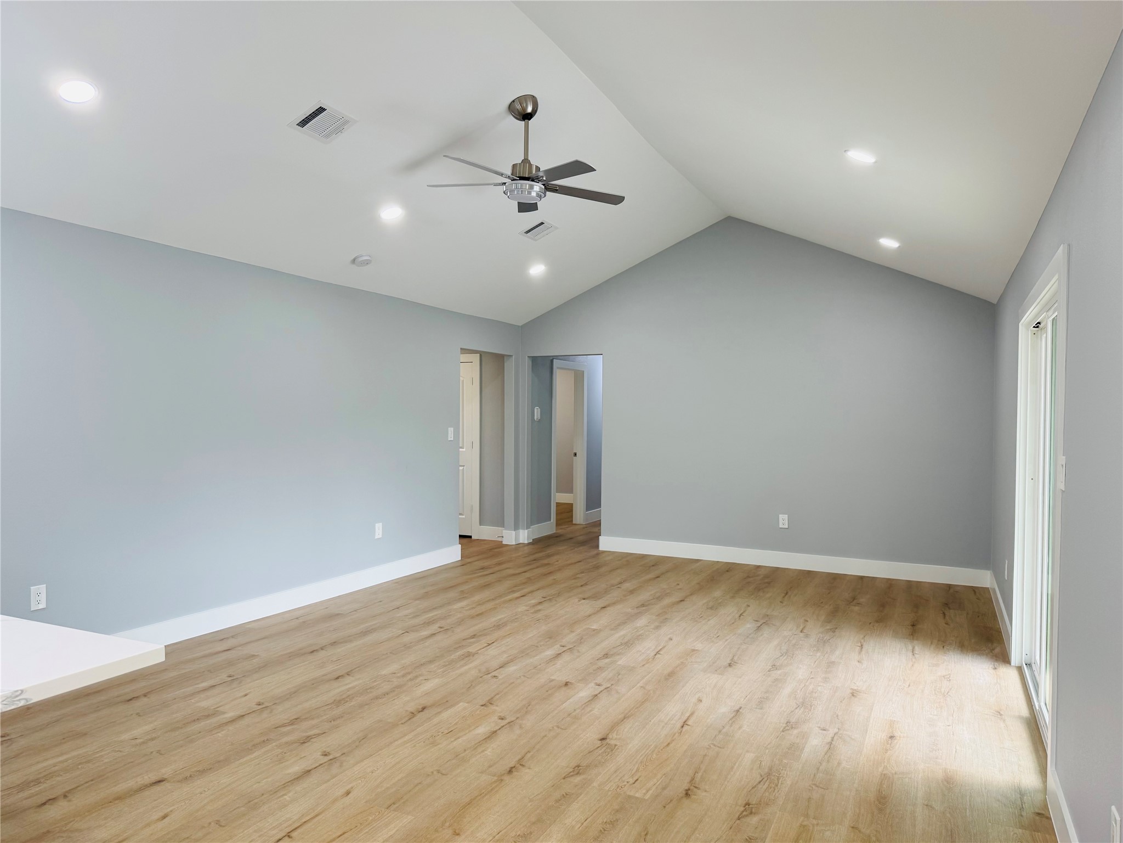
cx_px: 562
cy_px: 422
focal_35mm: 24
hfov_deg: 71.6
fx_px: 779
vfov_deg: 56.8
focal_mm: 6.76
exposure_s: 1/127
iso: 100
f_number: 1.78
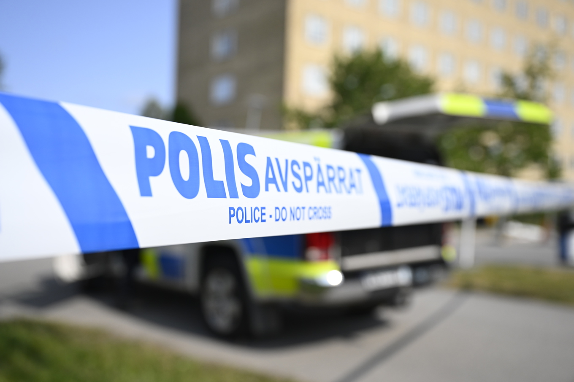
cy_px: 191
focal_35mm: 39
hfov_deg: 49.6
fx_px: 622
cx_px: 287
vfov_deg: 34.2
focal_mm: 39
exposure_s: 1/6400
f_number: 4
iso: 640
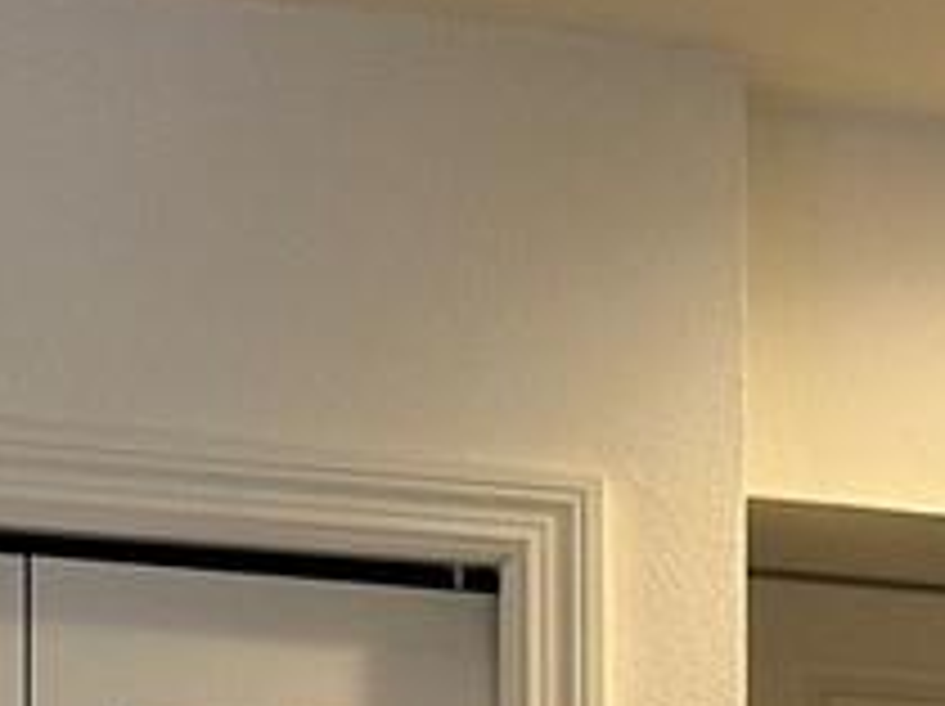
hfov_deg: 8.8
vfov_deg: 7.6
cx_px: 2871
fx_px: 4990
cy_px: 1596
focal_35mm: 183
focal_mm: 6.86
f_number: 1.78
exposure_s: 1/60
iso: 125
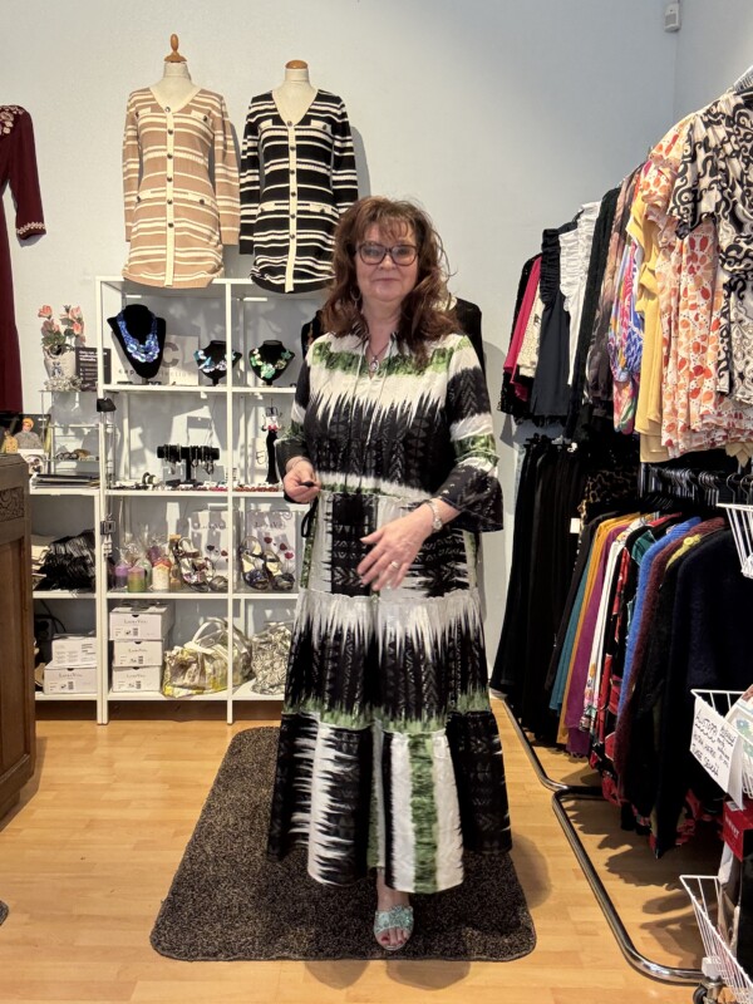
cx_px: 376
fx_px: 870
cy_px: 502
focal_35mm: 30
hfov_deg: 46.8
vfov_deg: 60.0
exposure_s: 1/60
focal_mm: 2.69
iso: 125
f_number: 1.9
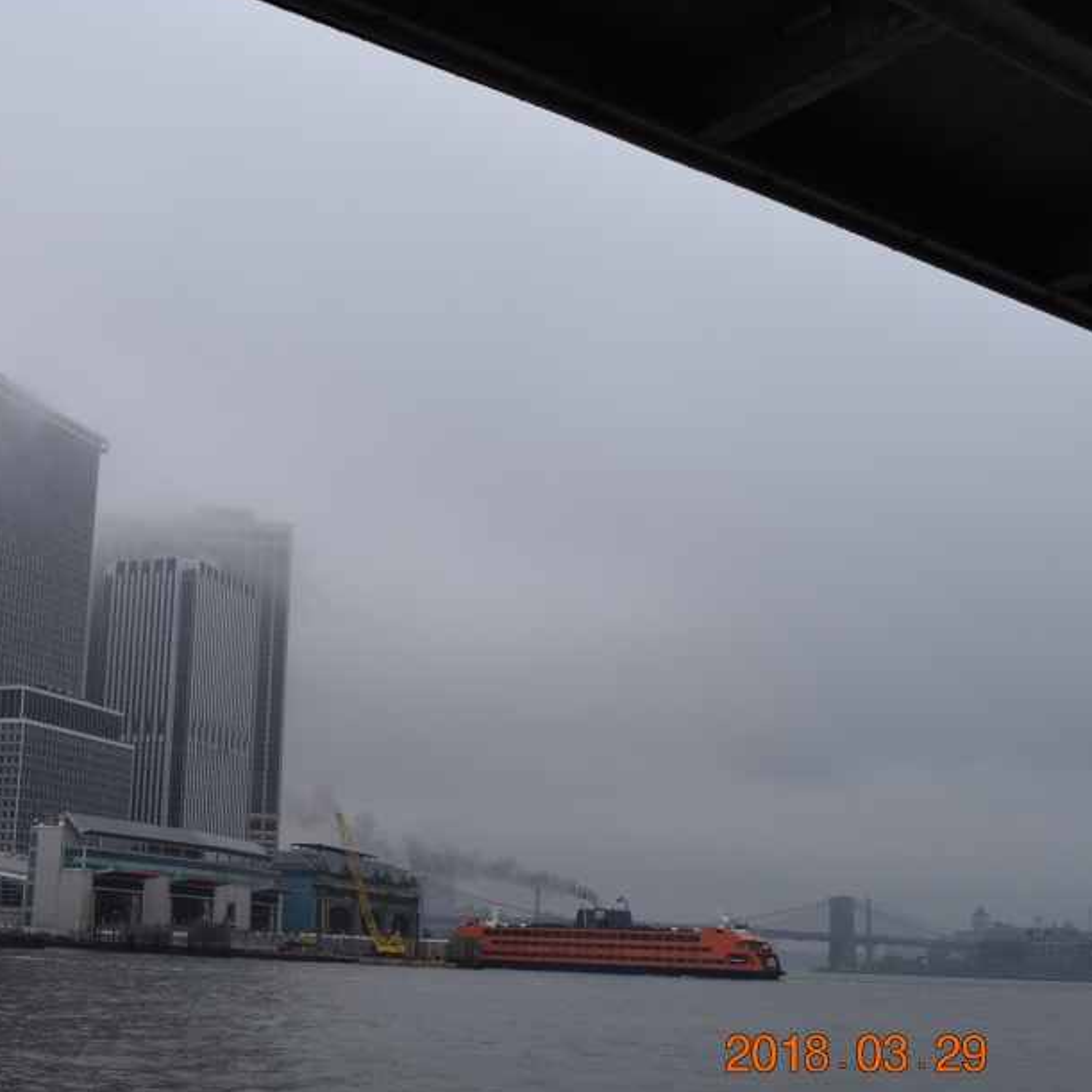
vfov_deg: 36.1
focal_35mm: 47
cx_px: 245
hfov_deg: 35.1
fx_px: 1677
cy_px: 536
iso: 200
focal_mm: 22
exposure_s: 1/400
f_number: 10
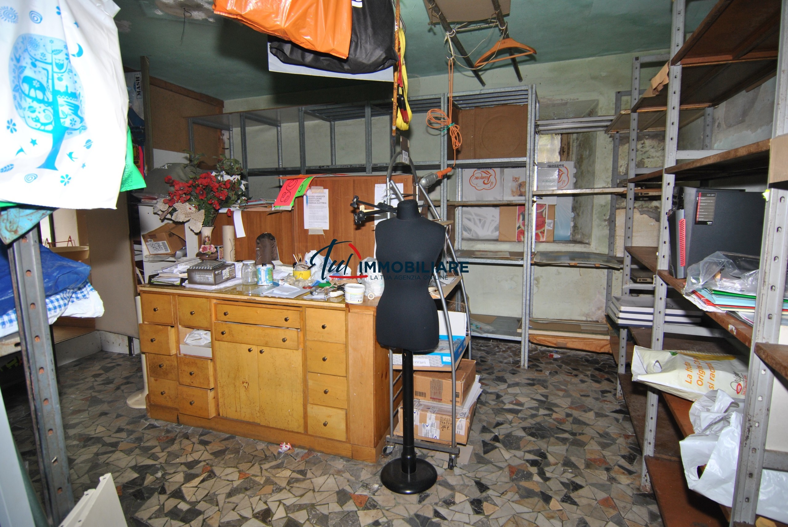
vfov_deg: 67.5
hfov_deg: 89.9
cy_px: 264
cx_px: 394
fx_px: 394
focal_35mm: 18
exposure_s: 1/60
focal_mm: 12
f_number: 4
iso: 200
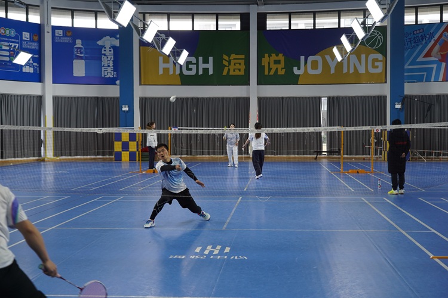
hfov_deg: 38.9
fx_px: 635
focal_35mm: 51
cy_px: 149
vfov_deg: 26.5
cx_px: 224
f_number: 4
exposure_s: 1/160
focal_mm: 51
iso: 1250
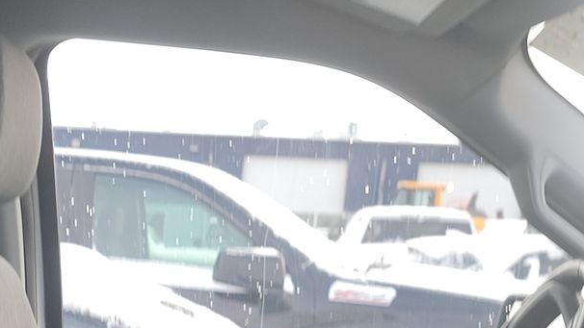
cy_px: 467
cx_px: 106
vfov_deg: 16.2
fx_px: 1069
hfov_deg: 29.8
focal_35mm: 69
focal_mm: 6.7
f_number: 1.8
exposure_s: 1/119
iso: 92
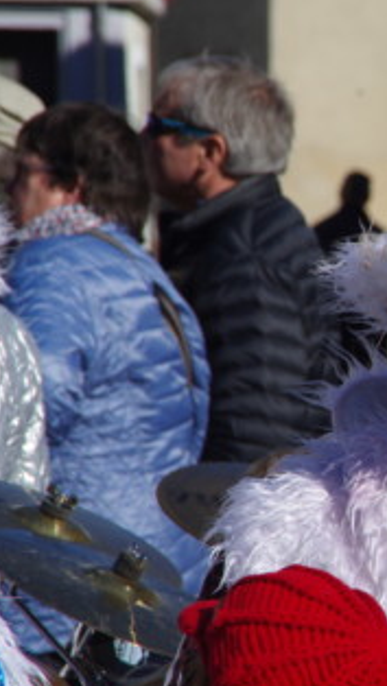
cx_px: 499
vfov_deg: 4.3
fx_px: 9089
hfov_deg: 2.4
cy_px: 344
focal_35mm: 499
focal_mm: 200
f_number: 13
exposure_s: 1/400
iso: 200
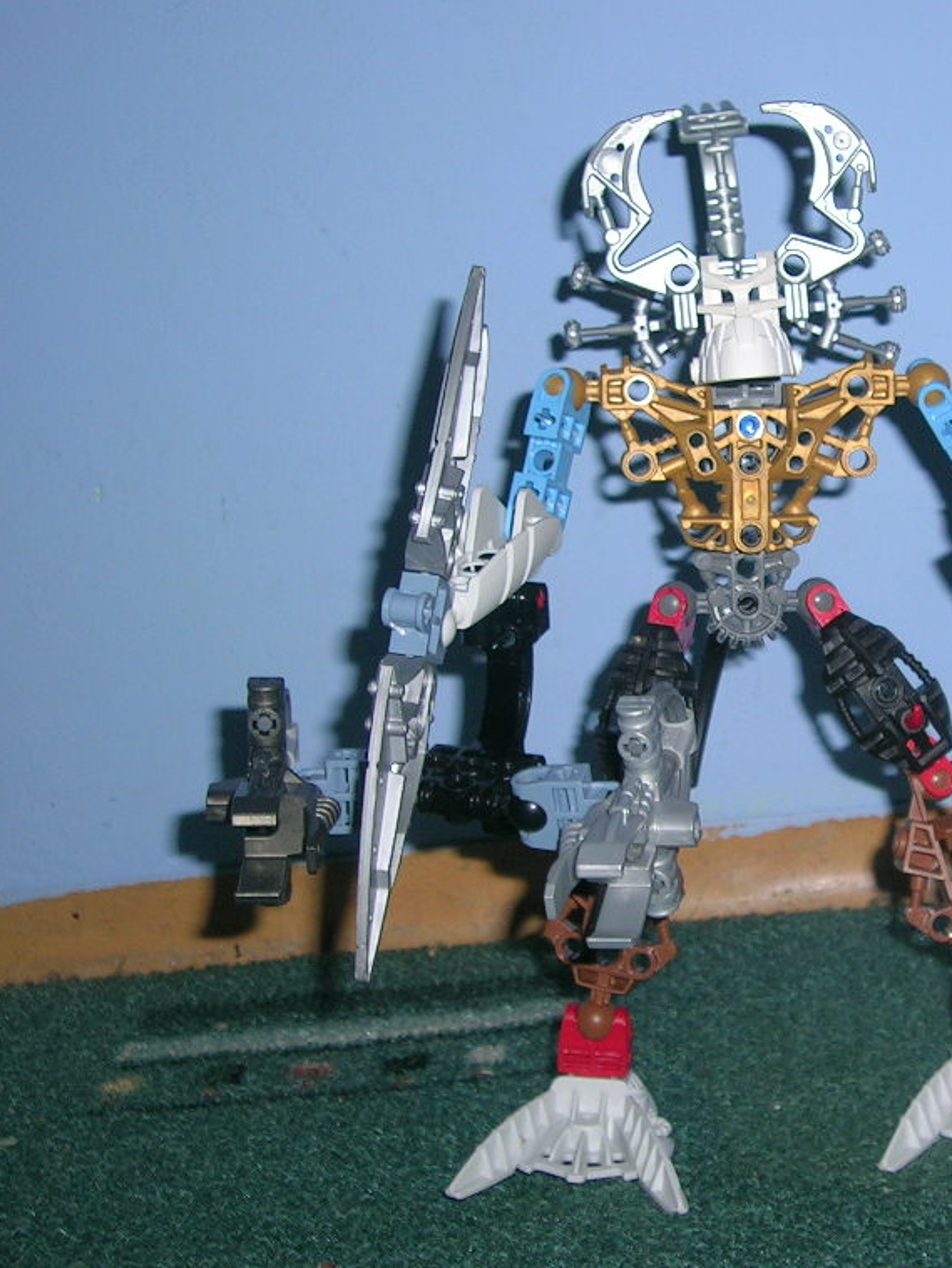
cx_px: 838
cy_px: 627
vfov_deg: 25.3
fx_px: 2822
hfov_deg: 18.9
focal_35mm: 77
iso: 50
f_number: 3.4
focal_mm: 8.6
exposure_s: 1/60.1
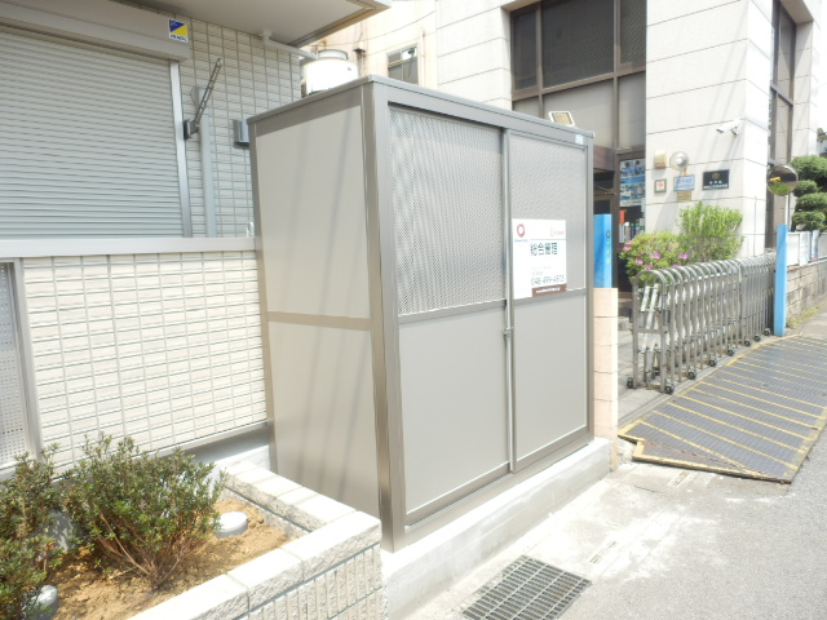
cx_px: 414
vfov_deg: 56.8
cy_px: 310
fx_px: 573
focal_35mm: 24
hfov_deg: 71.6
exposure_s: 1/400
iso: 80
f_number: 3
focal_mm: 4.2
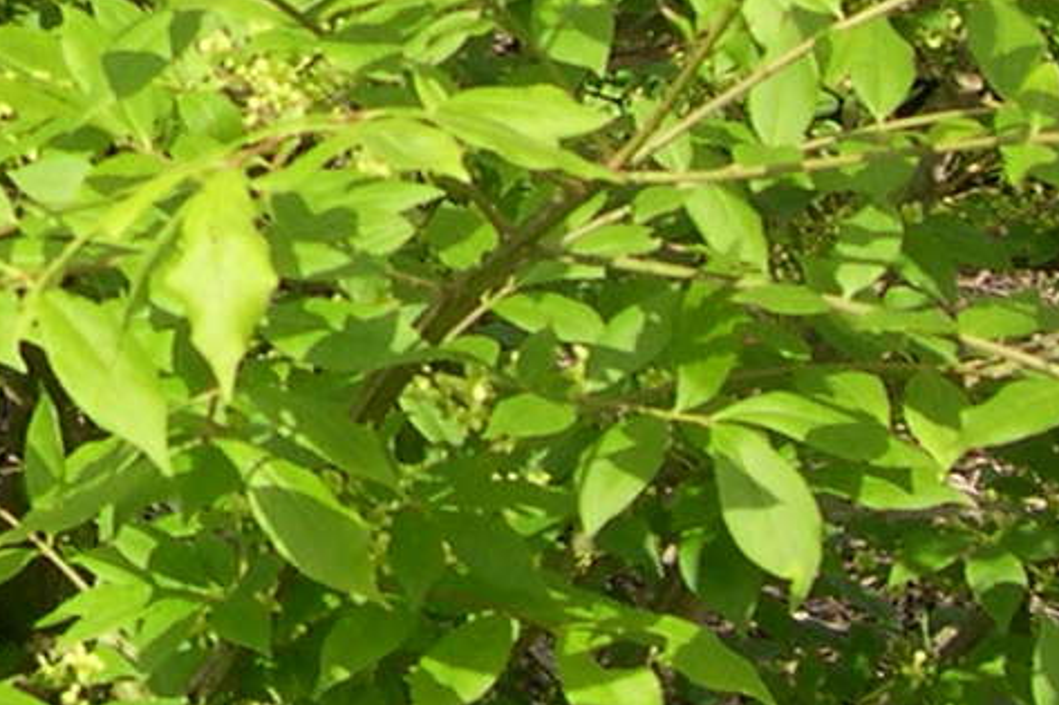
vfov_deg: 7.3
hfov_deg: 10.9
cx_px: -340
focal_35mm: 184
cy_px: -452
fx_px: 5410
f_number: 7.6
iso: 100
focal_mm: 8
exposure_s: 1/121
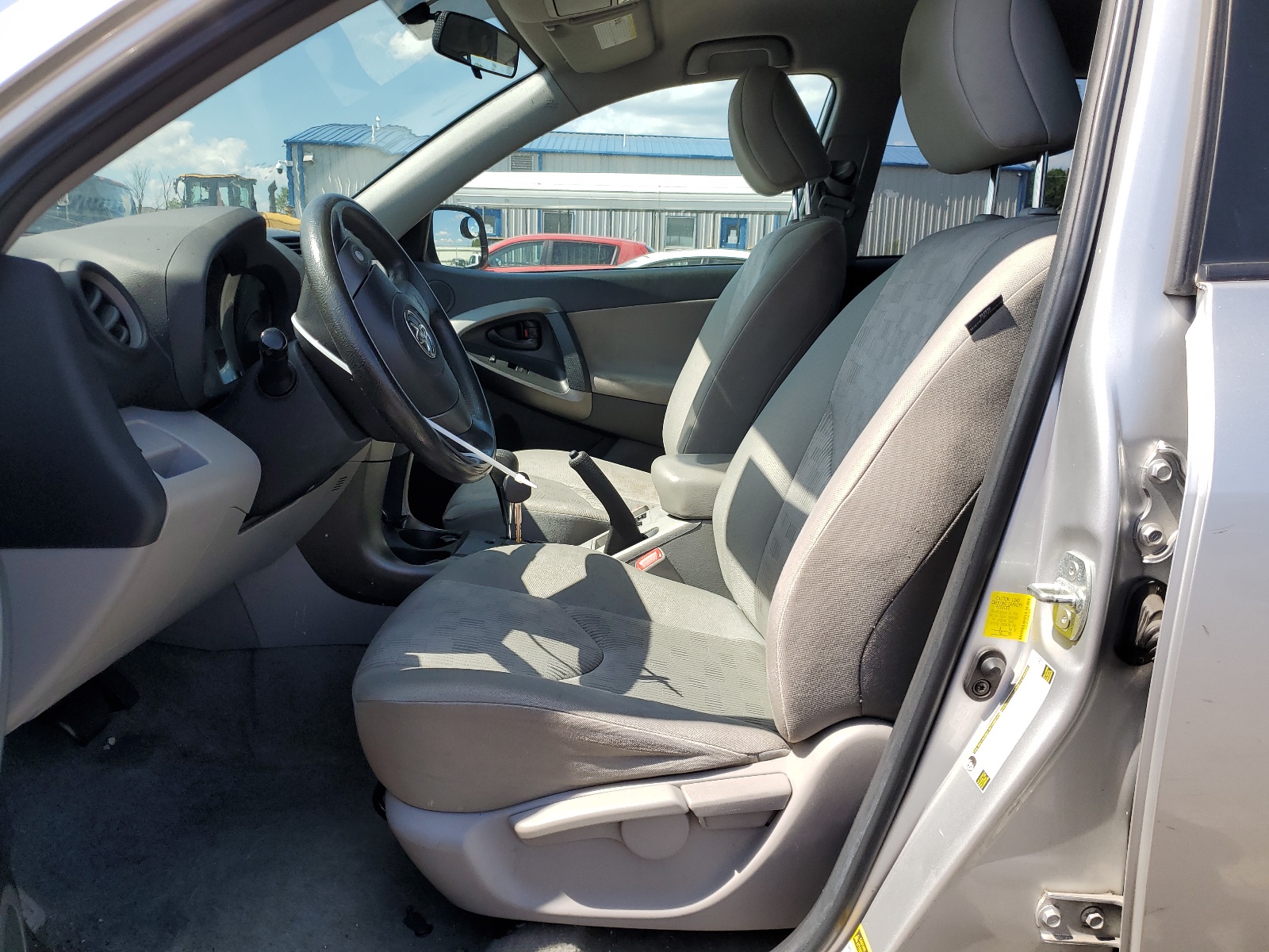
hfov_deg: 67.3
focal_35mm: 26
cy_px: 476
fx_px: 953
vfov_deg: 53.1
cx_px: 634
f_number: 1.5
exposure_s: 1/1667
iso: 50
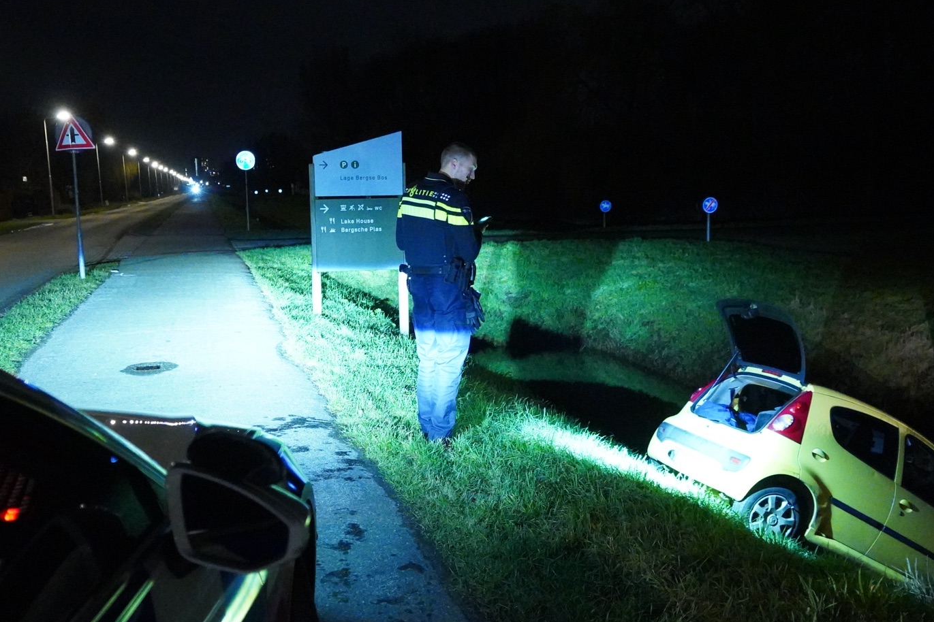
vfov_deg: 37.8
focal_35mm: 35
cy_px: 328
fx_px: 908
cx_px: 420
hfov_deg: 54.3
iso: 25600
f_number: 3.5
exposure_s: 1/60
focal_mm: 24
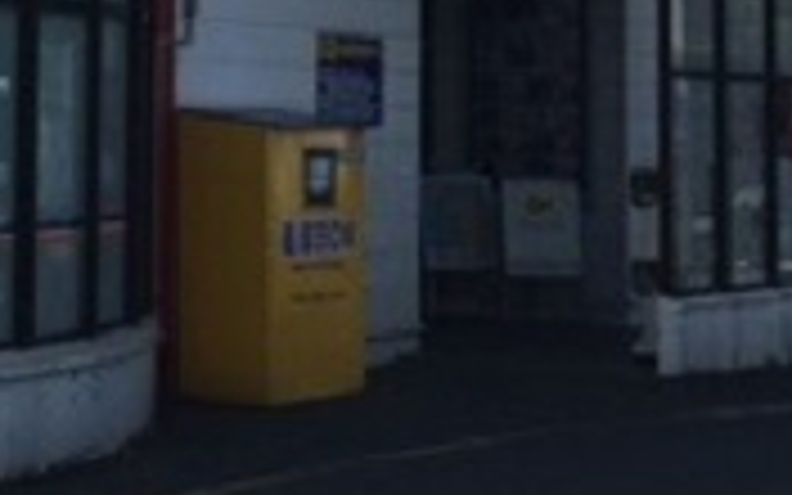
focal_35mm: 134
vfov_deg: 9.5
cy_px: -248
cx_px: -176
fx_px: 2892
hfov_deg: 15.0
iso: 25
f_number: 2.2
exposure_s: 1/1748
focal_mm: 4.15
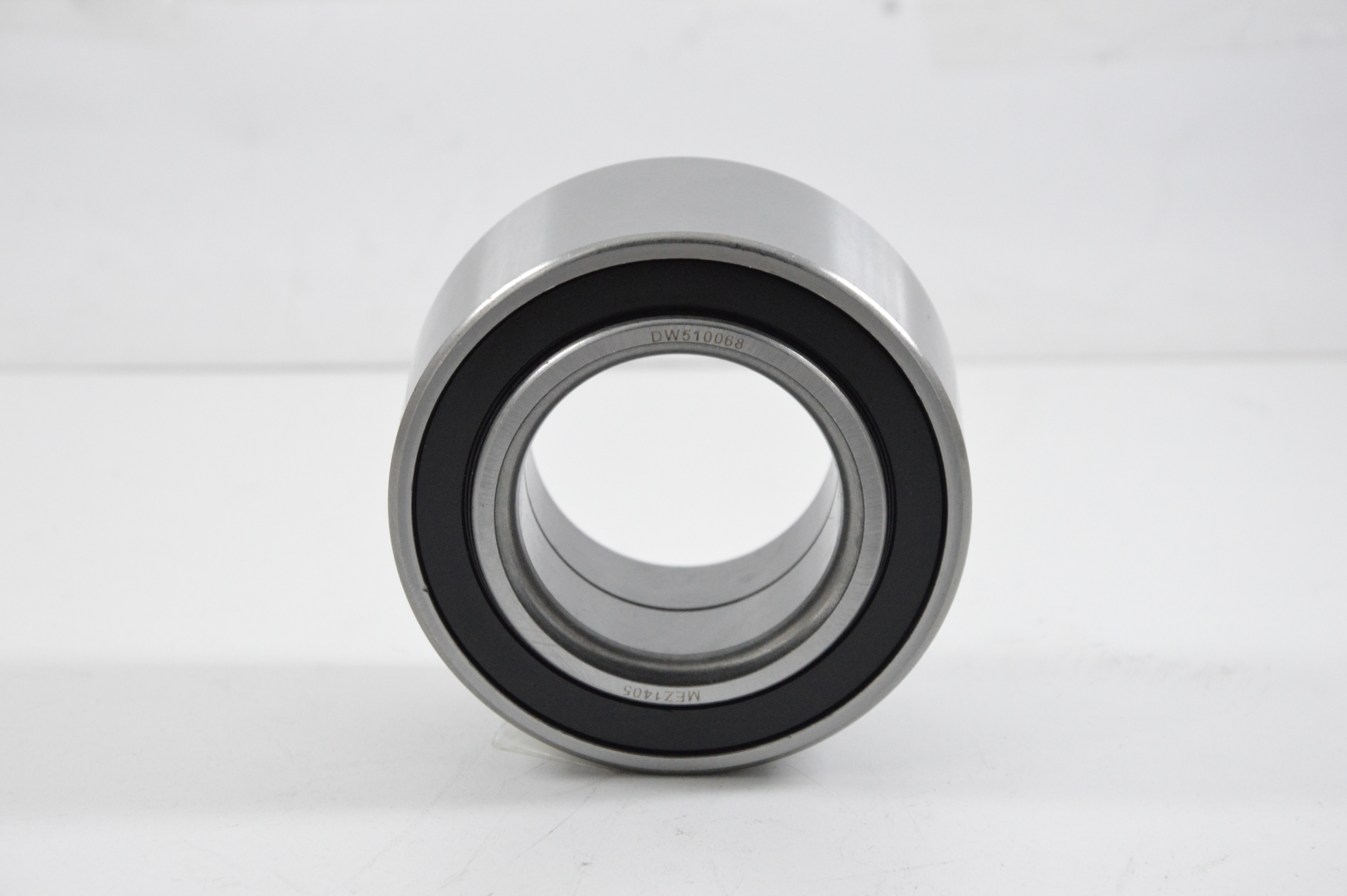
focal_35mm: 135
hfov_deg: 15.2
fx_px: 5047
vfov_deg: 10.1
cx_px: 674
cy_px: 448
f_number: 8
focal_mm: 90
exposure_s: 1/100
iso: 3200
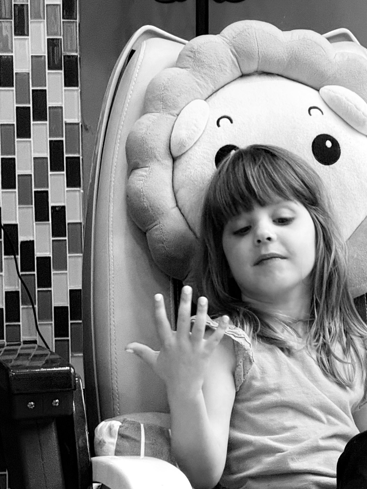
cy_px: 439
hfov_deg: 6.3
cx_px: 335
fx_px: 3308
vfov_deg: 8.4
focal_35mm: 234
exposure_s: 1/120
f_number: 2.8
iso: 250
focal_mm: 15.66
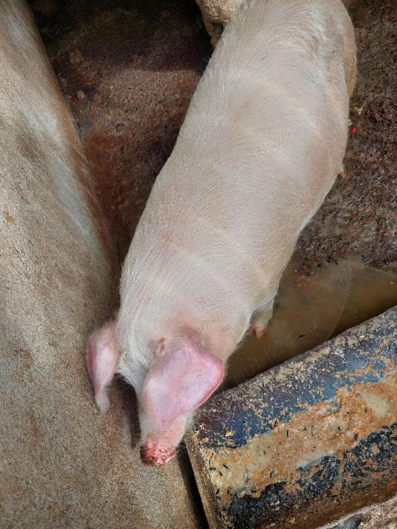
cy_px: 264
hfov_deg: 56.8
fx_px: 367
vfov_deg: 71.6
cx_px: 198
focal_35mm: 24
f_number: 1.8
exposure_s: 1/345
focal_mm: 5.23
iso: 40
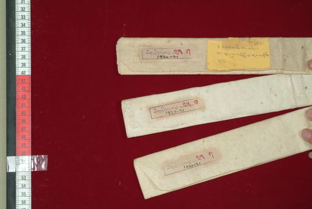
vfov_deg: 15.5
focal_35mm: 88
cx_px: 156
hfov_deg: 23.0
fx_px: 768
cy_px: 104
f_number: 13
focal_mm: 59
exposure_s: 1/20
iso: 160
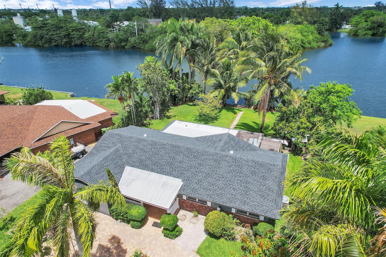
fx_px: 236
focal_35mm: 22
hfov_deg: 78.6
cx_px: 193
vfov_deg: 57.2
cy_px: 128
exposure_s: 1/2000
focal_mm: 8.38
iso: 140
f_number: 2.8
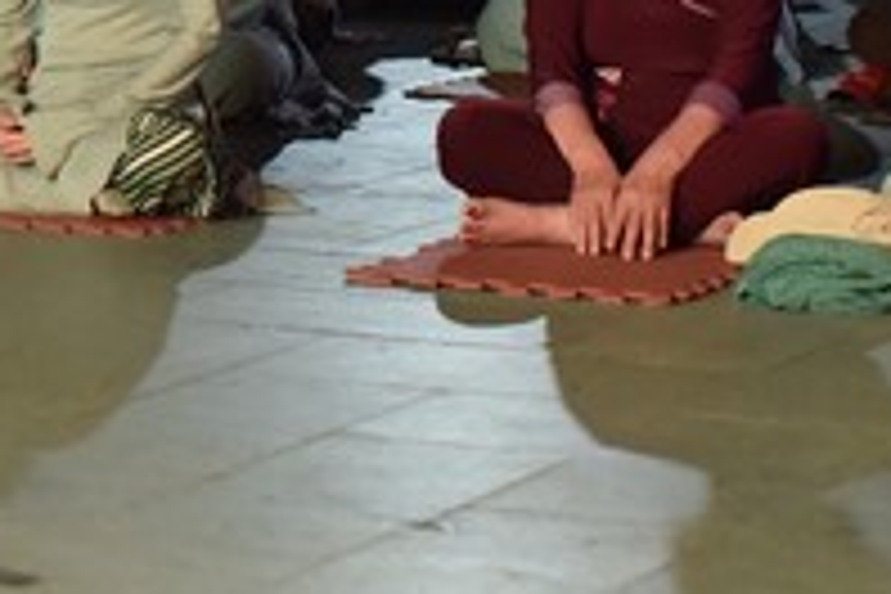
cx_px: -135
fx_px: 4059
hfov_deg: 12.3
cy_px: -184
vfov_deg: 8.3
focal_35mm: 164
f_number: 2.8
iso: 1250
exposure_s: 1/100
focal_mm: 50
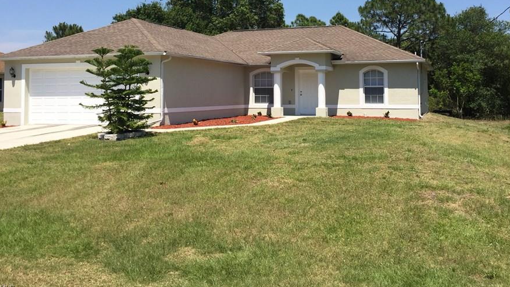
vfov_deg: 31.4
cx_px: 270
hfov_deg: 54.0
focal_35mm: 37
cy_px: 69
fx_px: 500
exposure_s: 1/1883
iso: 32
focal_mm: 4.15
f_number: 2.2
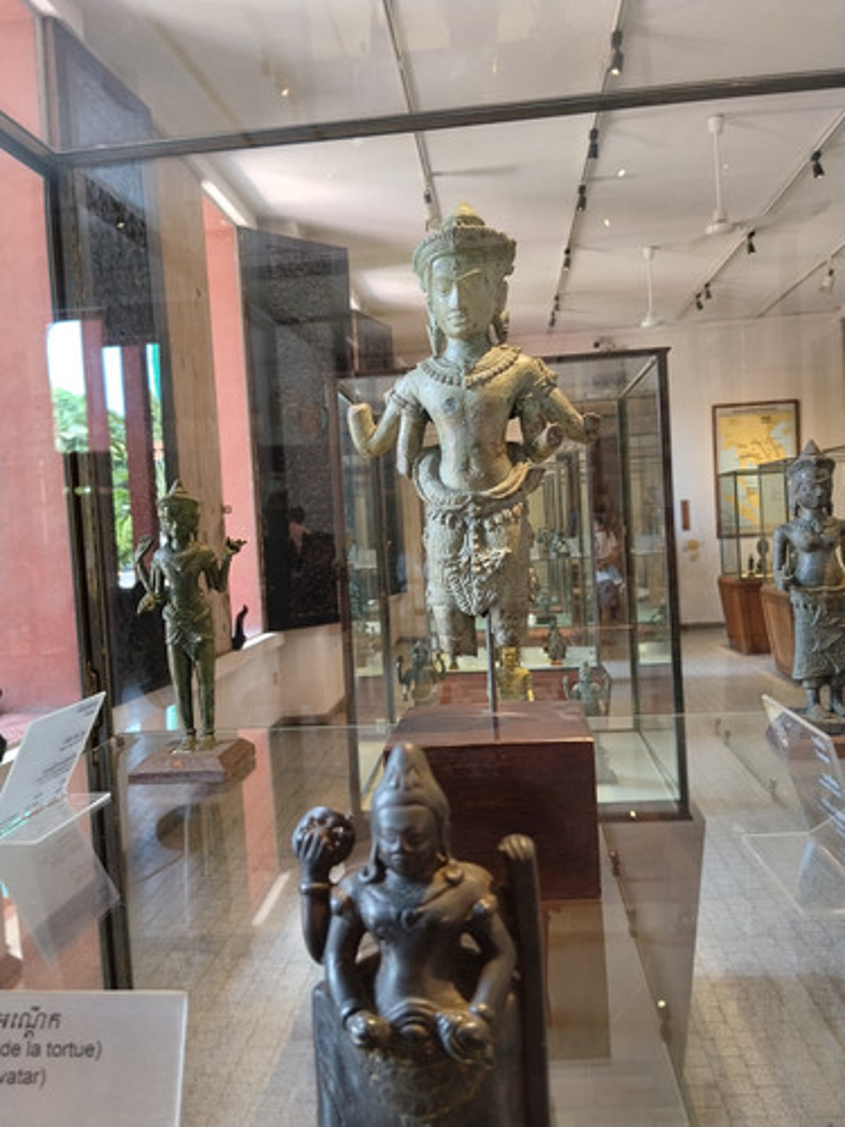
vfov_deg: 61.7
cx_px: 422
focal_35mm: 29
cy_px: 564
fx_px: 944
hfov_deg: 48.2
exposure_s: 1/33.3
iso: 125
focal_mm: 4.22
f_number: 1.8
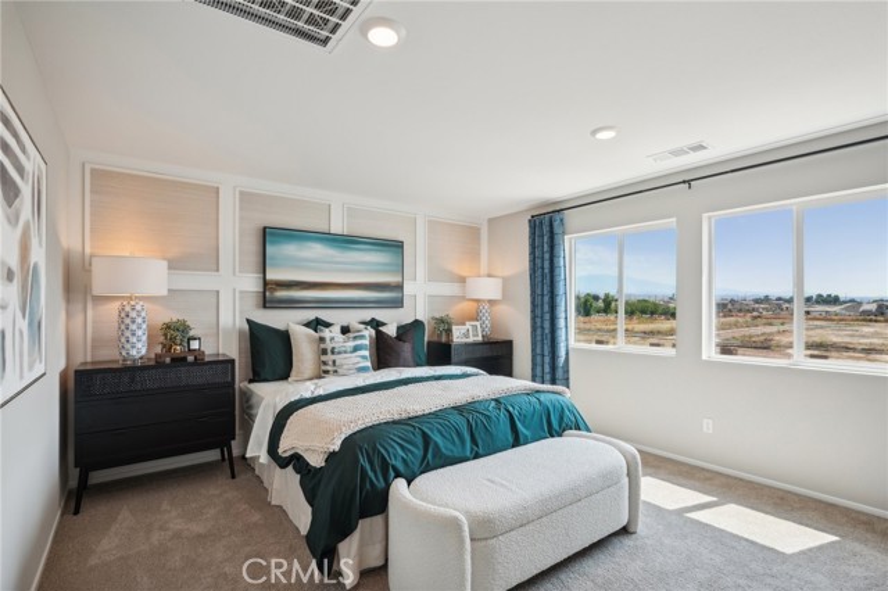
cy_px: 296
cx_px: 444
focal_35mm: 17
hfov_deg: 93.3
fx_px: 419
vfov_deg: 70.4
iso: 400
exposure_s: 1/60
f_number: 8
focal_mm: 17
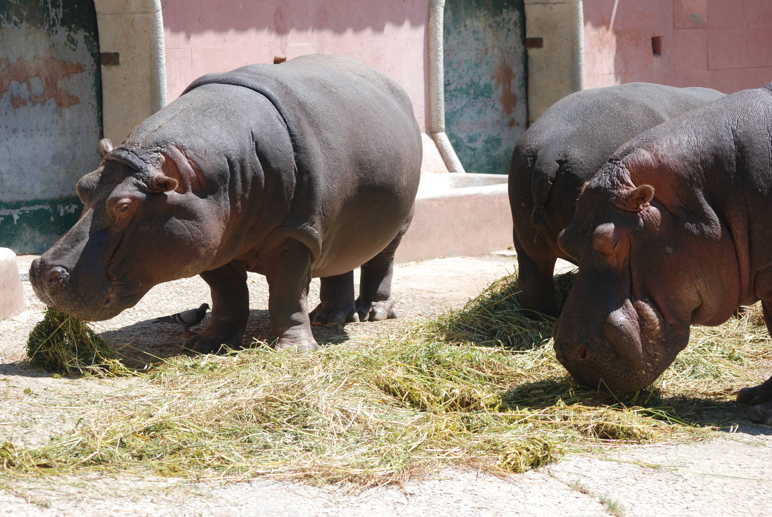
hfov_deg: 14.4
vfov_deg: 9.7
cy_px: 258
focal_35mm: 142
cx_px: 386
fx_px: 3059
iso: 200
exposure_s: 1/500
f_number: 5.6
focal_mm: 95
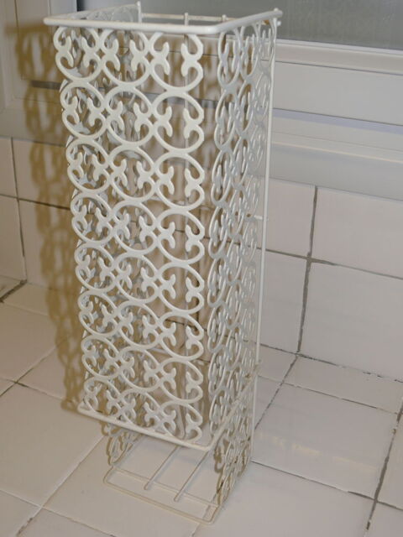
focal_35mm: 42
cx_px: 202
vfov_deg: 44.8
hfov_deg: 34.3
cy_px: 268
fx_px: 652
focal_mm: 8.6
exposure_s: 1/30
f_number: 2.8
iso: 100
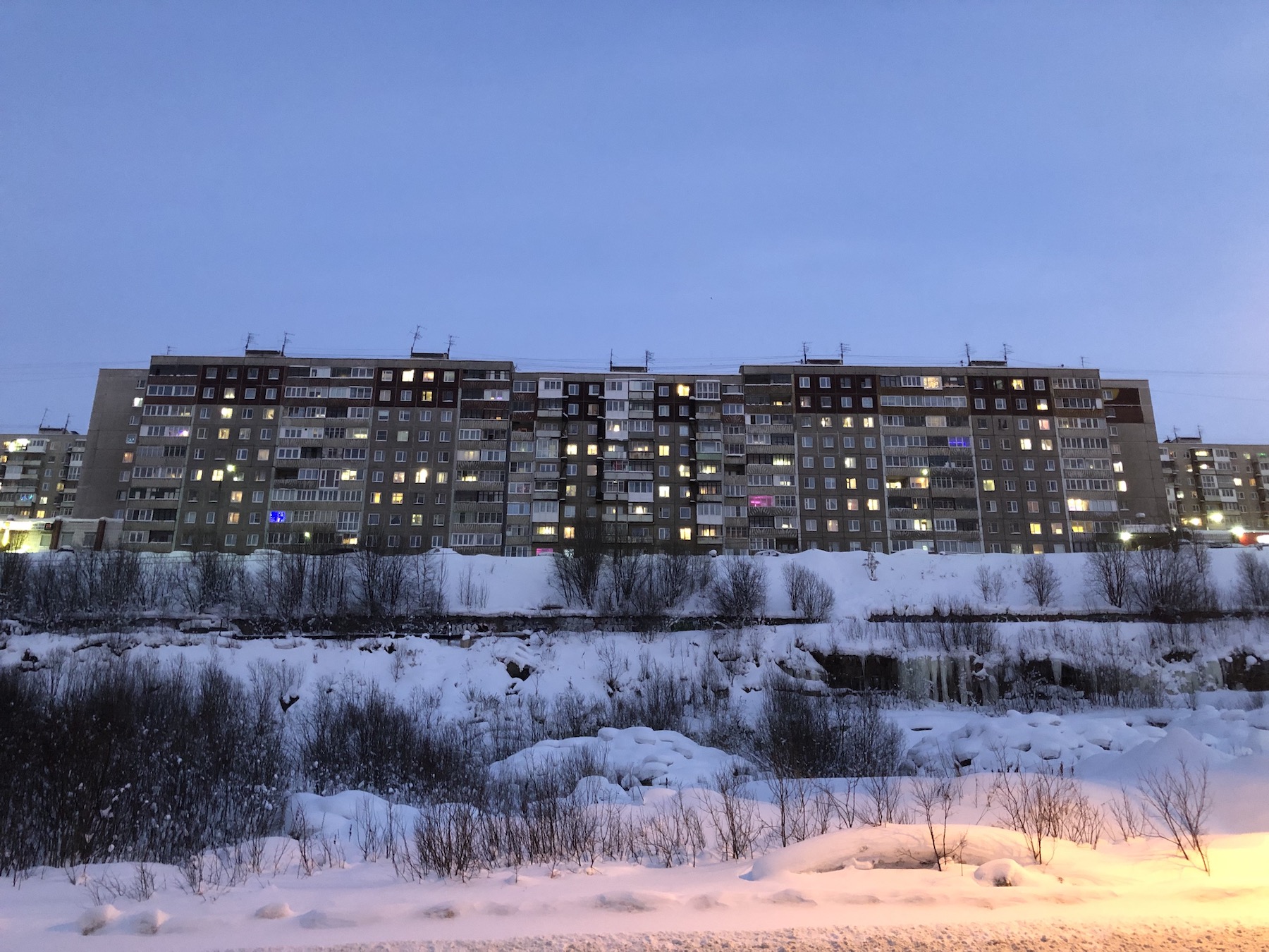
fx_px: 1026
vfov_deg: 49.7
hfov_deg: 63.4
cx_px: 634
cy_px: 476
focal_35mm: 28
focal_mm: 3.99
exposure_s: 1/5
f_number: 1.8
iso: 100
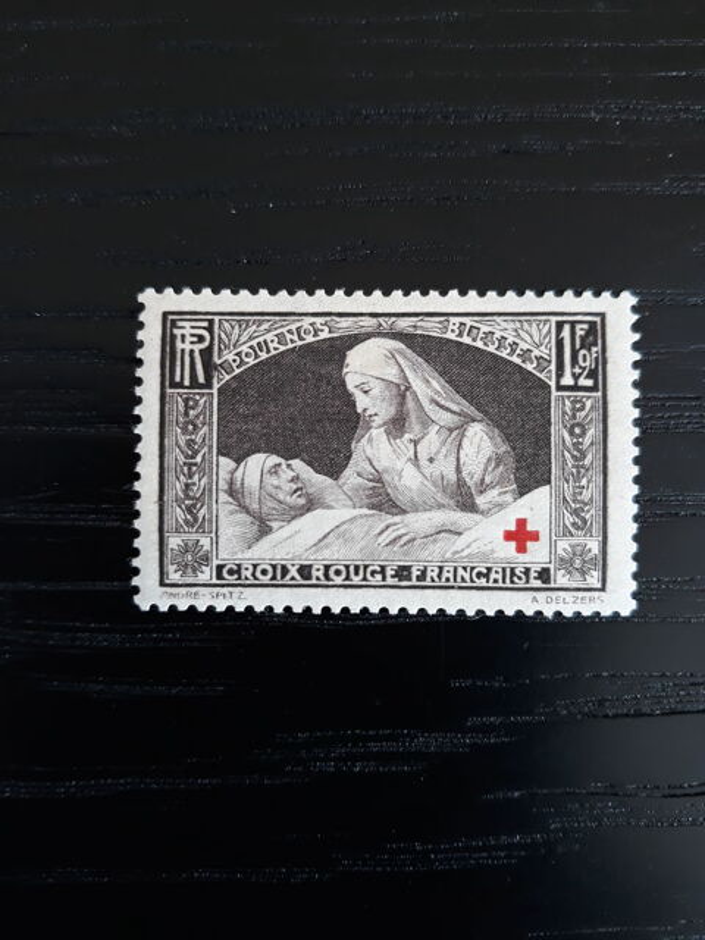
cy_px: 470
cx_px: 352
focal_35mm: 27
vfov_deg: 65.3
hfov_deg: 51.4
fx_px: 733
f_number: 1.7
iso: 80
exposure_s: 1/50
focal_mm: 3.71
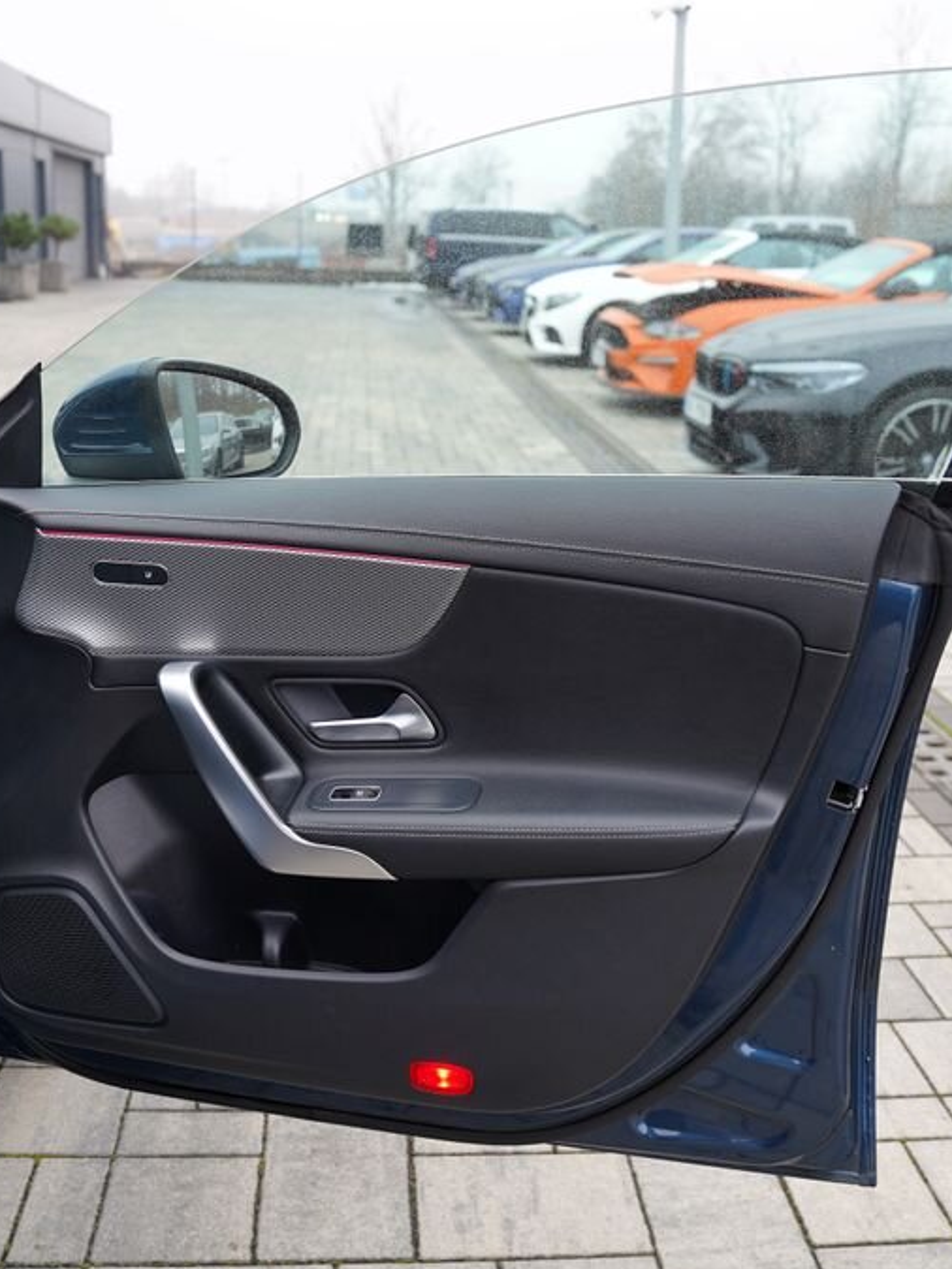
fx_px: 1284
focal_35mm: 35
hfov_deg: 40.7
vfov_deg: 52.6
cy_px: 638
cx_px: 485
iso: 100
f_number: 3.2
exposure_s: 1/40
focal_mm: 24
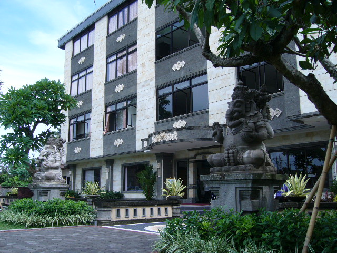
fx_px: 341
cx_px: 168
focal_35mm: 35
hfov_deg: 52.6
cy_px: 126
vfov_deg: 40.7
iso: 80
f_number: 5.6
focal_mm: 5.8
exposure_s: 1/160
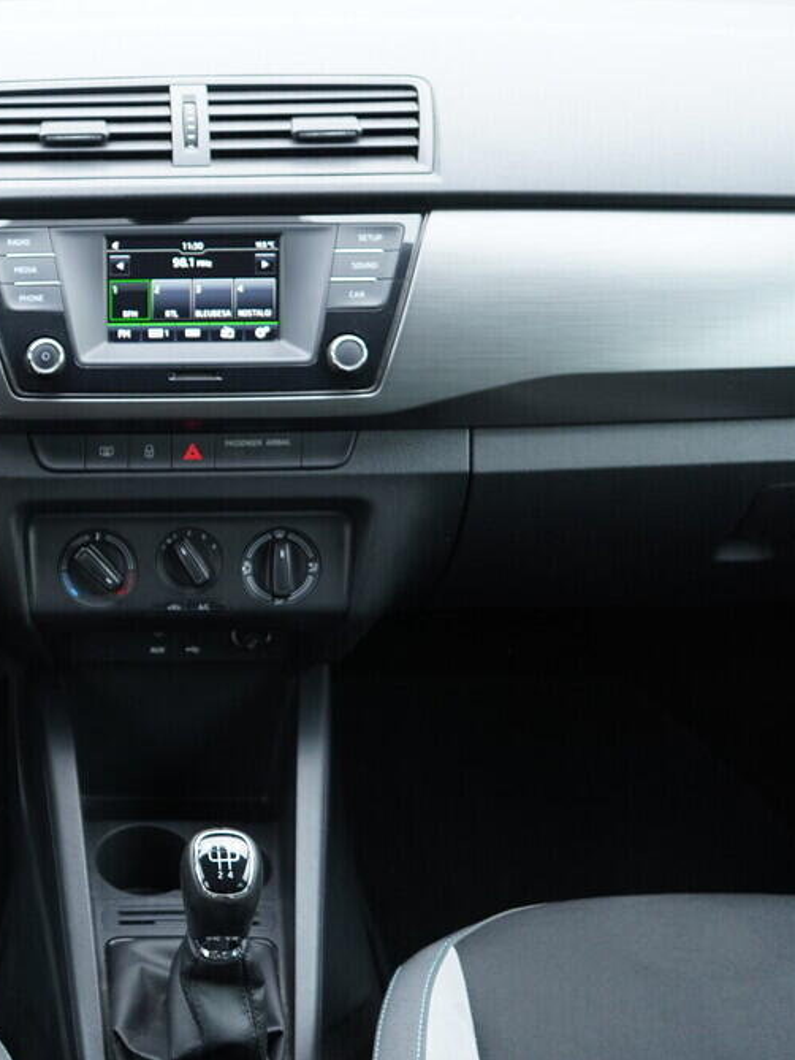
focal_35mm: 53
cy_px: 527
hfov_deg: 26.1
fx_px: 1622
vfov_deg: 36.2
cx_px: 2
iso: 500
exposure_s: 1/40
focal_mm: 24
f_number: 2.8
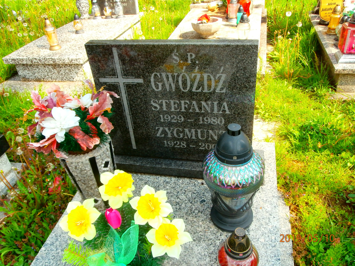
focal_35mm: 30
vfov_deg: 46.8
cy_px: 133
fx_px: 308
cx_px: 178
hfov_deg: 60.0
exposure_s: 1/250
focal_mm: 5.36
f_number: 3.5
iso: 100
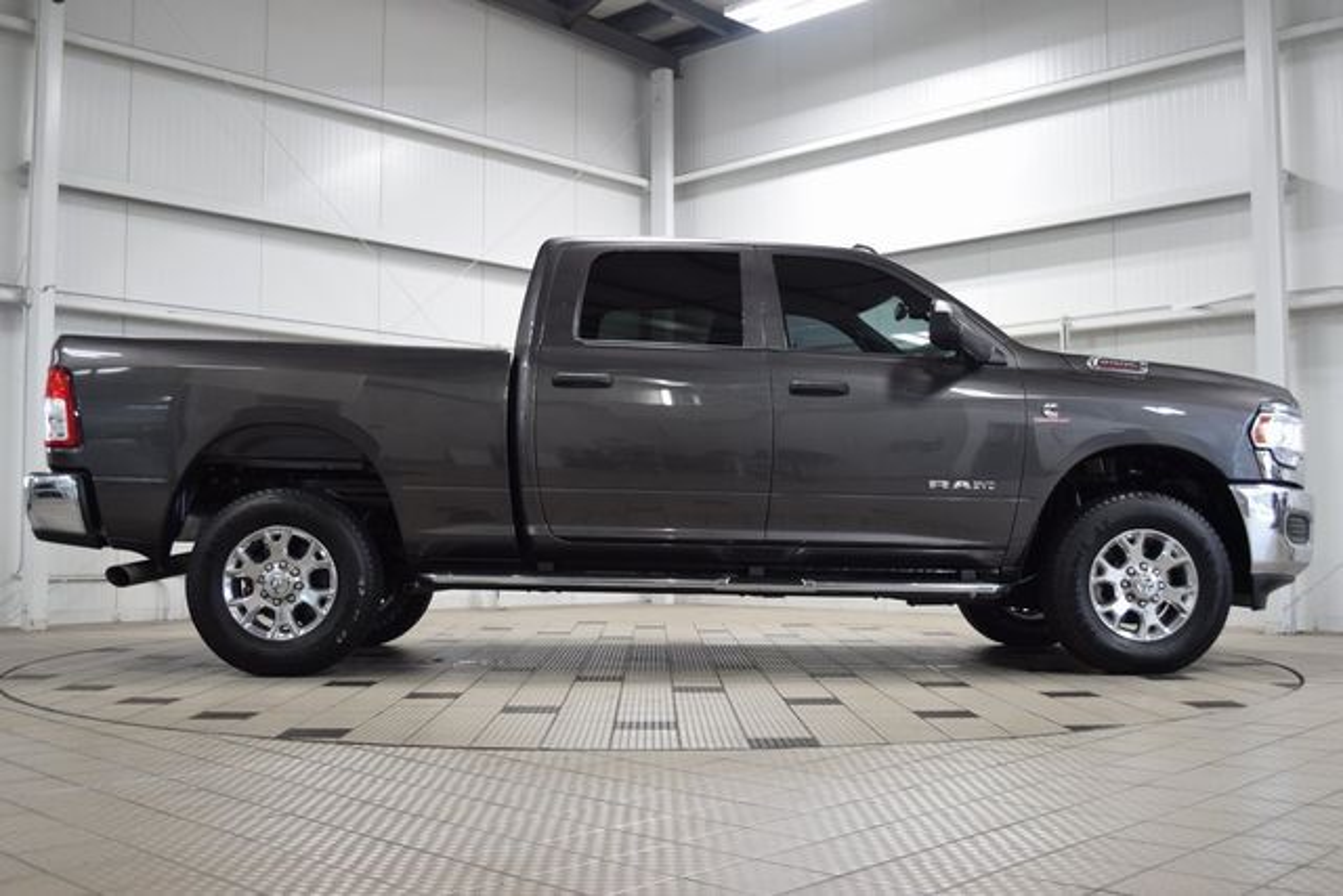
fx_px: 1343
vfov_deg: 36.9
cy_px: 448
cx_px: 672
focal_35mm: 36
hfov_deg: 53.1
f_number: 4
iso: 900
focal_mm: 24
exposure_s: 1/60
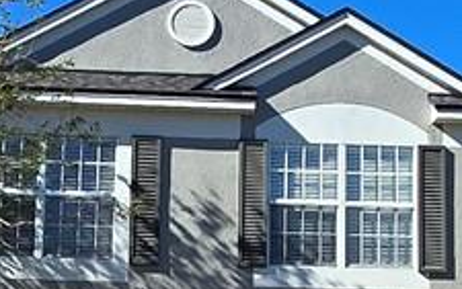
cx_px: 191
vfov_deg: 13.1
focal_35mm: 98
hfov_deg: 21.2
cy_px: 334
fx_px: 1235
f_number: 2.2
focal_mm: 2.2
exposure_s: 1/1915
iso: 50
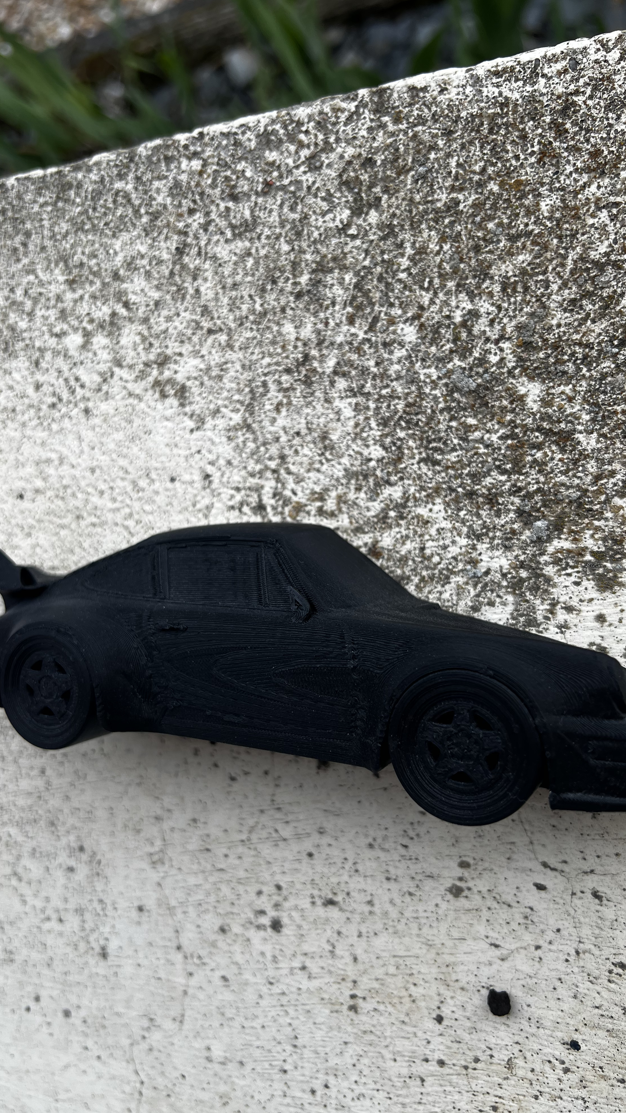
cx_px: 300
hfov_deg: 40.2
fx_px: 856
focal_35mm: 29
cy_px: 561
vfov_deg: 66.1
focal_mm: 5.7
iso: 40
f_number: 1.5
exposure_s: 1/206
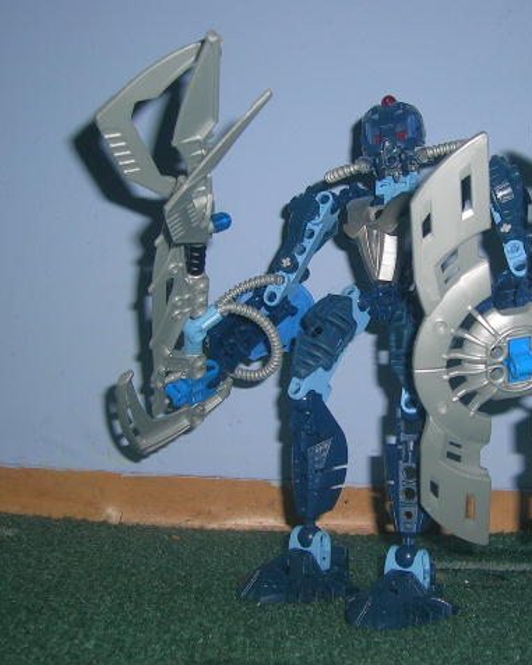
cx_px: 380
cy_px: 334
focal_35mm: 63
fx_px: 1240
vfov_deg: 30.0
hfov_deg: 24.0
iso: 50
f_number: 3.1
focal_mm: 7.3
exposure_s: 1/60.1
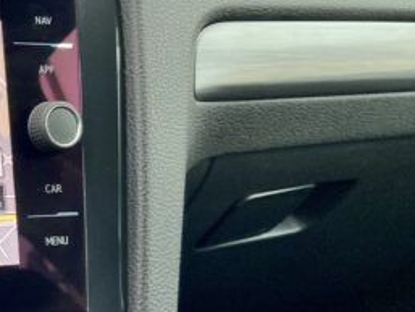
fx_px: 972
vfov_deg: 18.2
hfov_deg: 21.1
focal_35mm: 81
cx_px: -170
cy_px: 202
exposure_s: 1/121
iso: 100
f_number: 1.8
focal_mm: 4.25
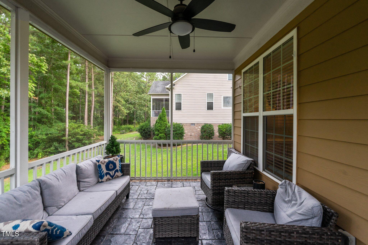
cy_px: 122
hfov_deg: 96.7
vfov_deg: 73.7
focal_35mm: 16
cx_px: 184
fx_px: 164
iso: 320
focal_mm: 16
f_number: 8
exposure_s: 1/15
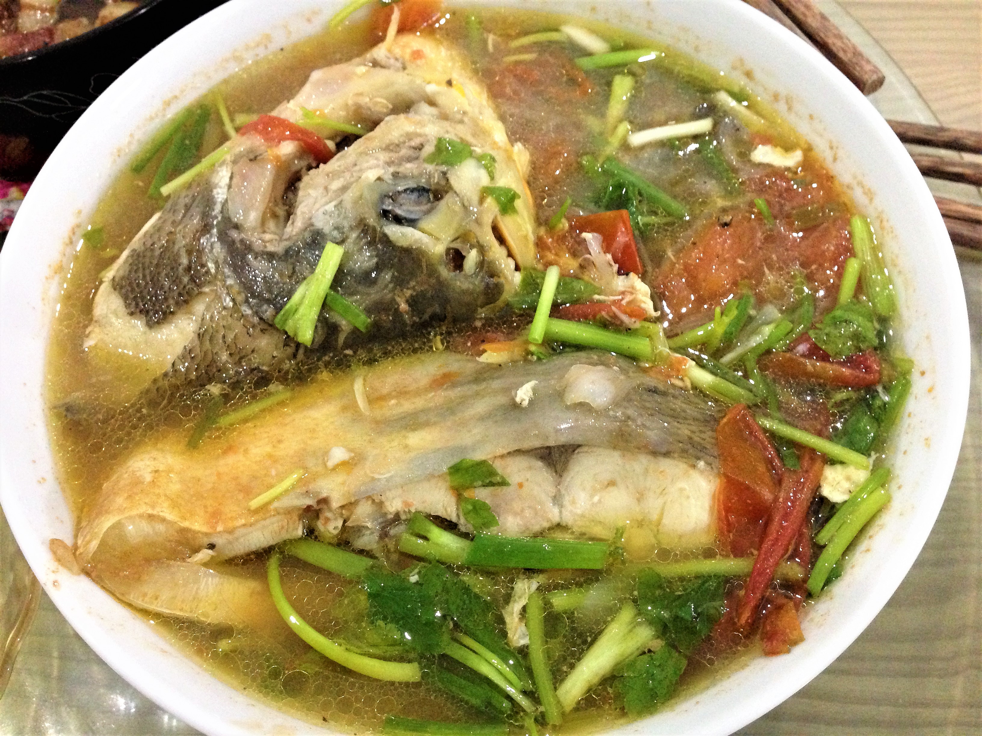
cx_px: 491
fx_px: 936
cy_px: 368
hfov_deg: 55.4
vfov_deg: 42.9
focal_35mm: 33
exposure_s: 1/15
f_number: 2.4
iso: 500
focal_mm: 4.12
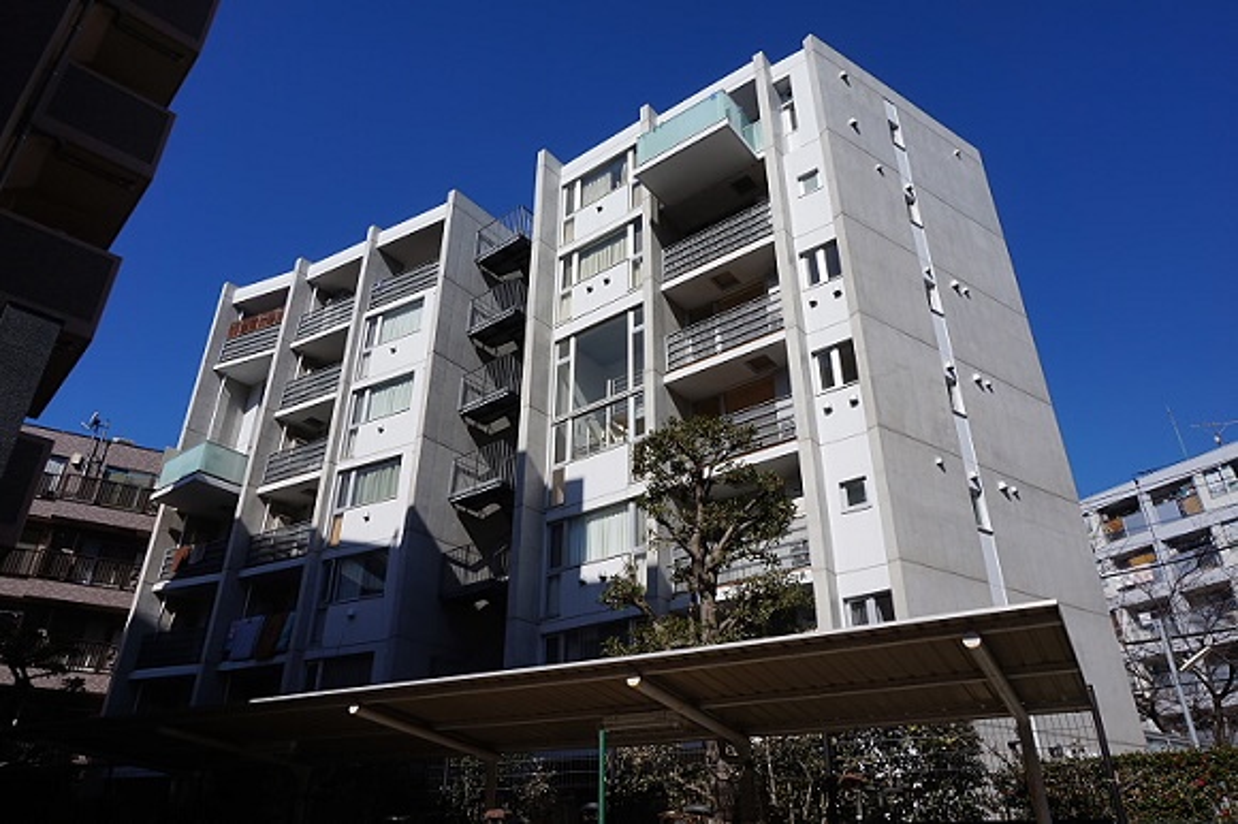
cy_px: 412
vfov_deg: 53.1
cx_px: 619
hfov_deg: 73.8
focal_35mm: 24
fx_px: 825
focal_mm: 16
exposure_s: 1/200
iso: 100
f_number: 14
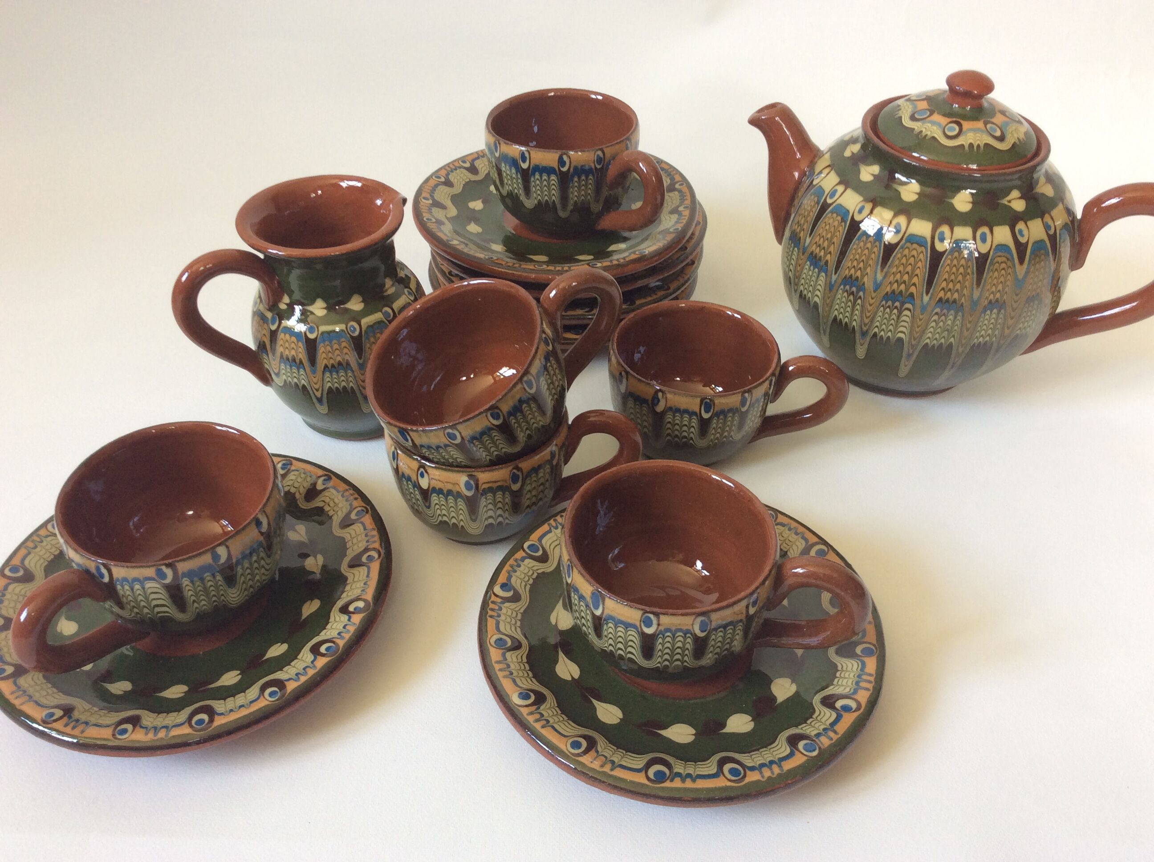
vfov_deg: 44.1
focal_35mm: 32
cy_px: 431
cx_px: 577
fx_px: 1065
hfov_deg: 56.9
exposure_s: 1/25
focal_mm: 3.3
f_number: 2.4
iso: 50
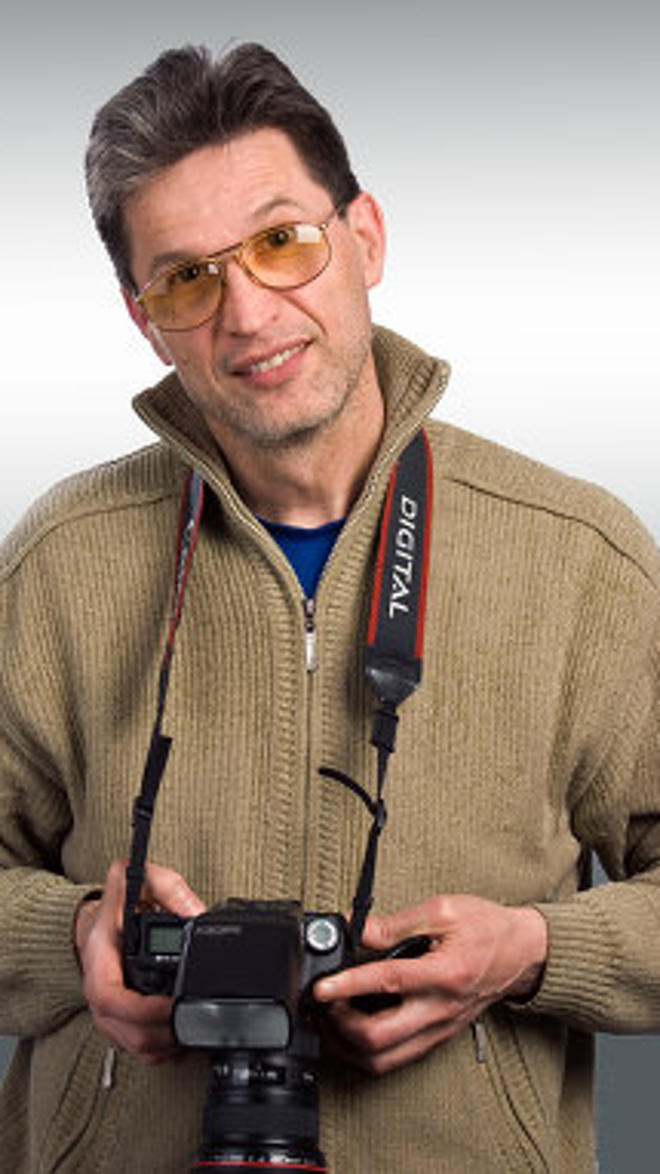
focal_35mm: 120
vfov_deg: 17.9
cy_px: 582
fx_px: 3717
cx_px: 278
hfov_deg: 10.1
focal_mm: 75
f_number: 8
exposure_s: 1/125
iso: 100
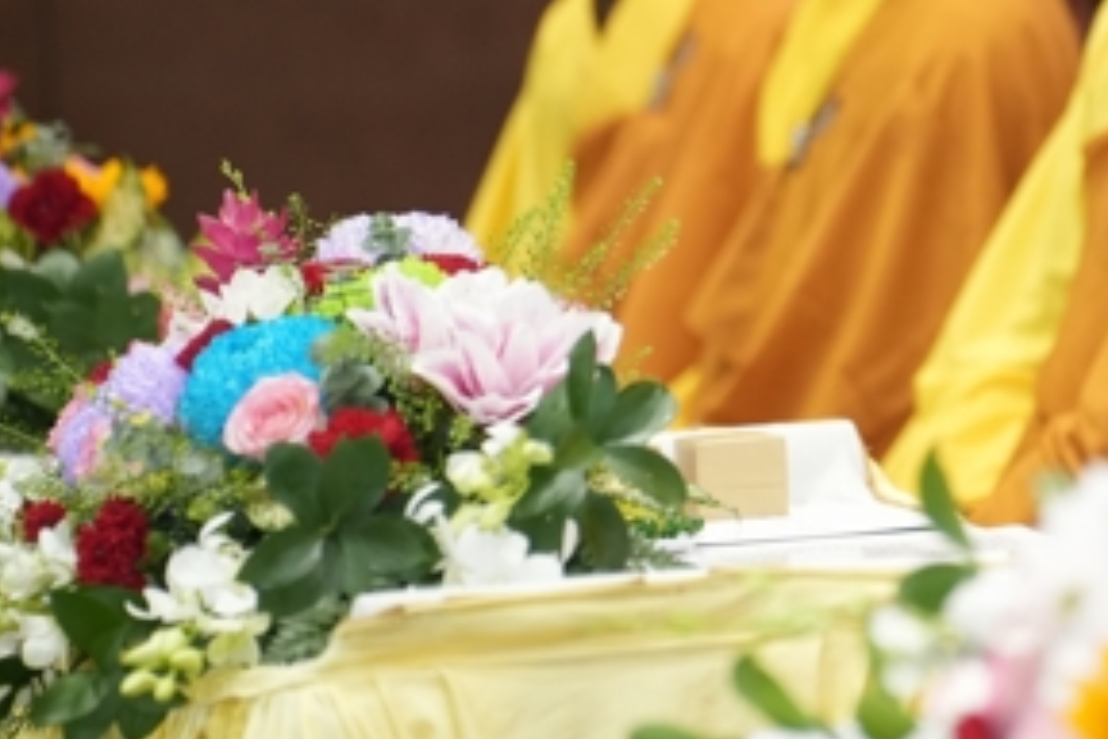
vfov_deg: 4.1
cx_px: 1208
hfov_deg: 6.1
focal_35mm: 339
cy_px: 110
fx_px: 10433
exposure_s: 1/200
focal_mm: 150
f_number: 2.8
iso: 1600
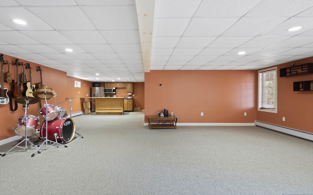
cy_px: 97
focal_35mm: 17
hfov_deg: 94.4
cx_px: 154
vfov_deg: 68.0
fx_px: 145
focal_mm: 16
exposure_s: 1/2.5
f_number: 4
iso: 250
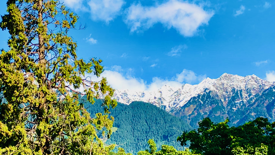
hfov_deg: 25.0
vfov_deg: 14.2
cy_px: 89
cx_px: 106
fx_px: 620
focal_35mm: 85
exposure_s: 1/1453
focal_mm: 3.99
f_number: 1.8
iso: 20
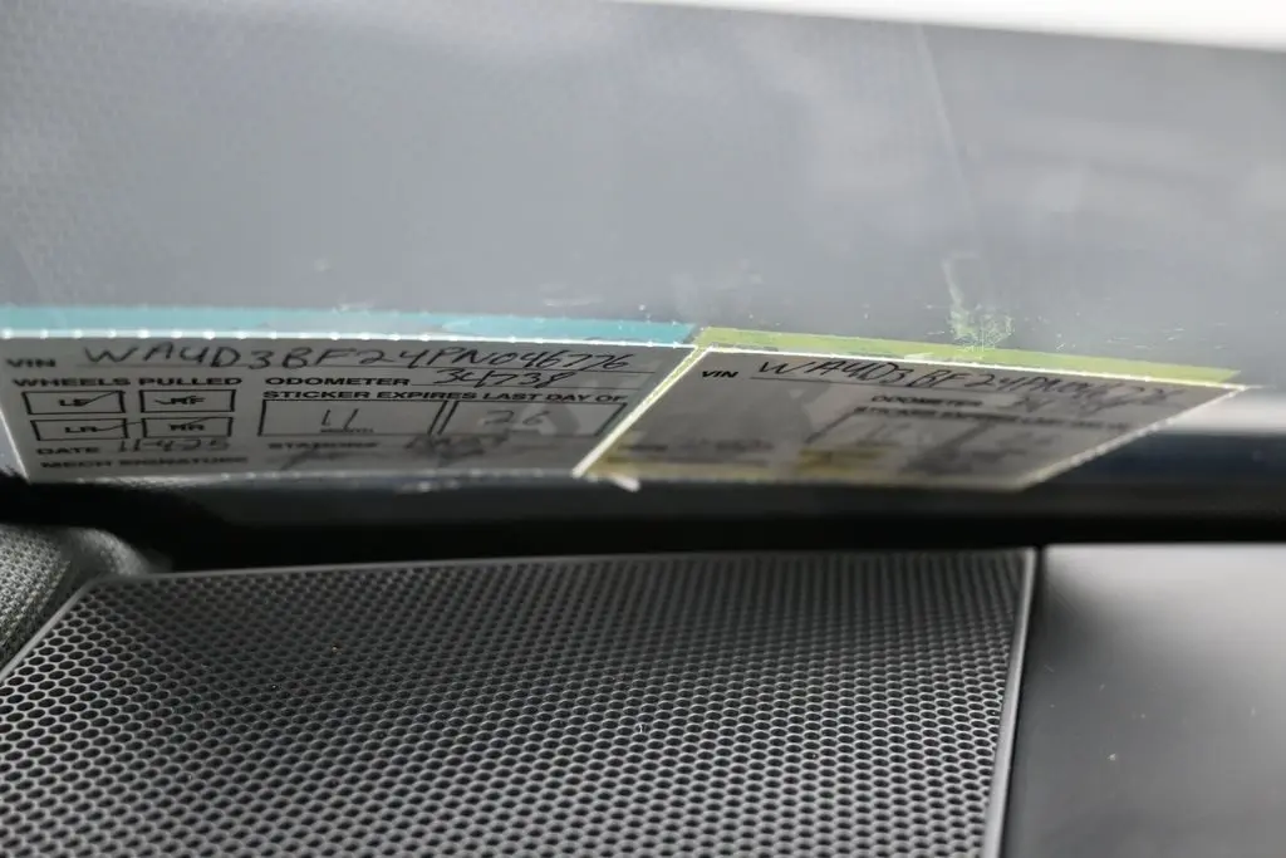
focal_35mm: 38
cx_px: 643
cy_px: 429
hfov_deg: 51.3
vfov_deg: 35.5
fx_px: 1340
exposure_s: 1/125
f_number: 4.2
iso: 1000
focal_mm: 25
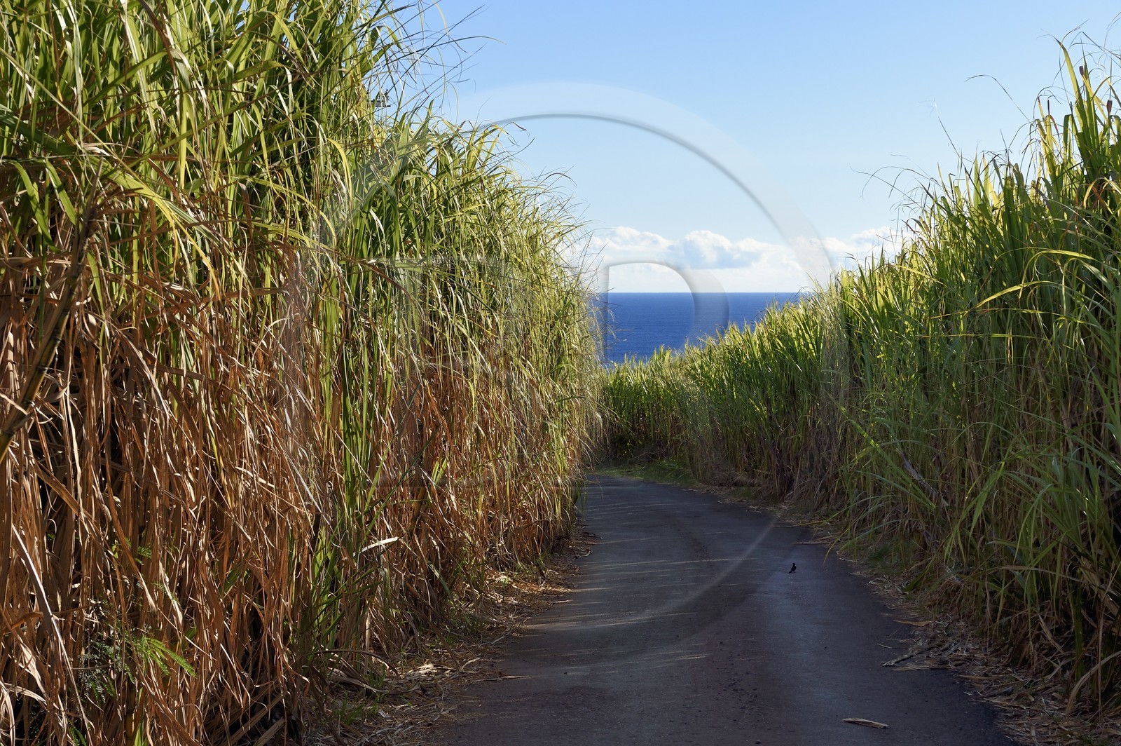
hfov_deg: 28.9
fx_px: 2178
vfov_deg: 19.4
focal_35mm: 70
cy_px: 373
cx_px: 560
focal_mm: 70
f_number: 14
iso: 200
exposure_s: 1/250
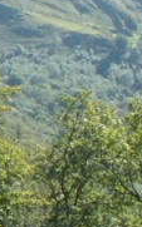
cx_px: -200
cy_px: 124
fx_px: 1301
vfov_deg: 10.0
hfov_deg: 6.0
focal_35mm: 210
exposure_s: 1/100
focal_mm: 5.86
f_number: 5
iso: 50
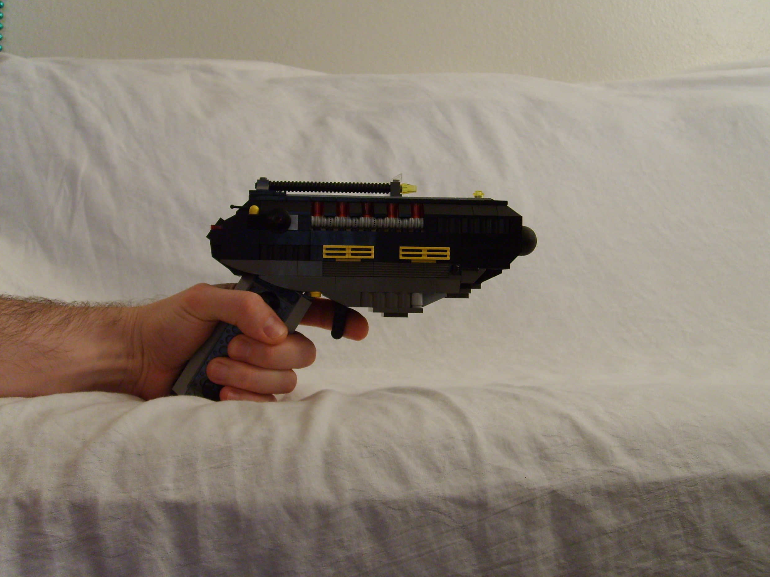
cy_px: 281
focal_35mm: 36
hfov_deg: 51.3
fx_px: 801
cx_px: 392
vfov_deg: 39.7
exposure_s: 1/8
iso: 140
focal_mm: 5.8
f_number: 2.8
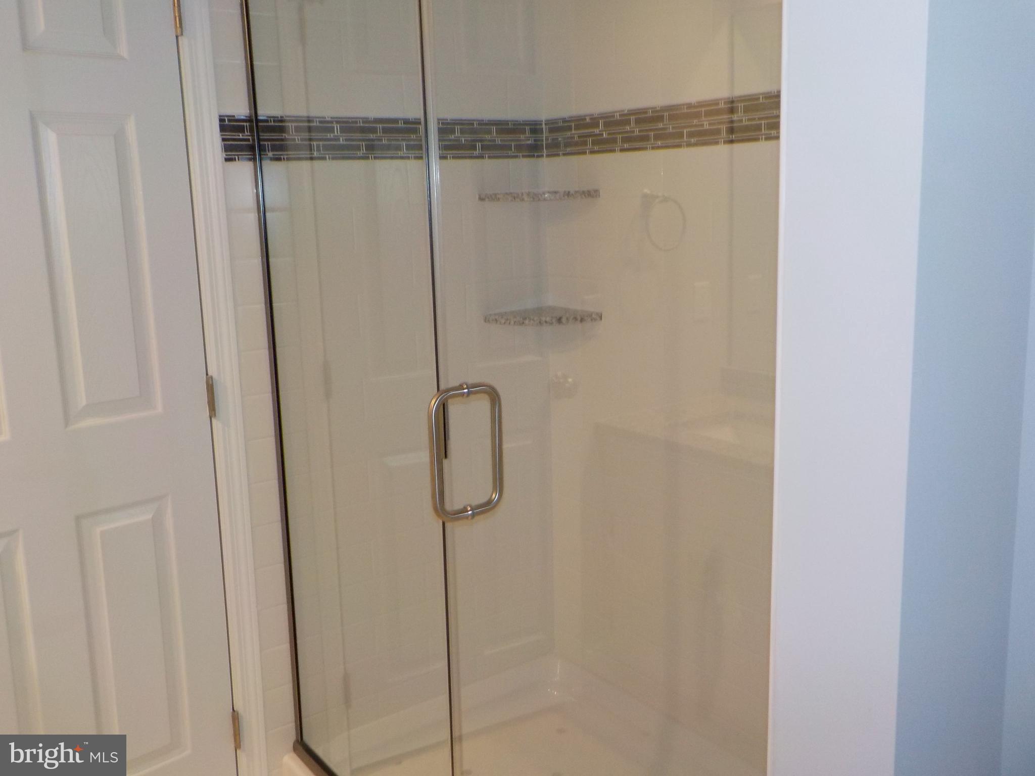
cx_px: 518
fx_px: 897
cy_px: 388
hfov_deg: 60.0
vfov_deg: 46.8
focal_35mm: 30
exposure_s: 1/30
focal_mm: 4.1
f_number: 3.3
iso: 200
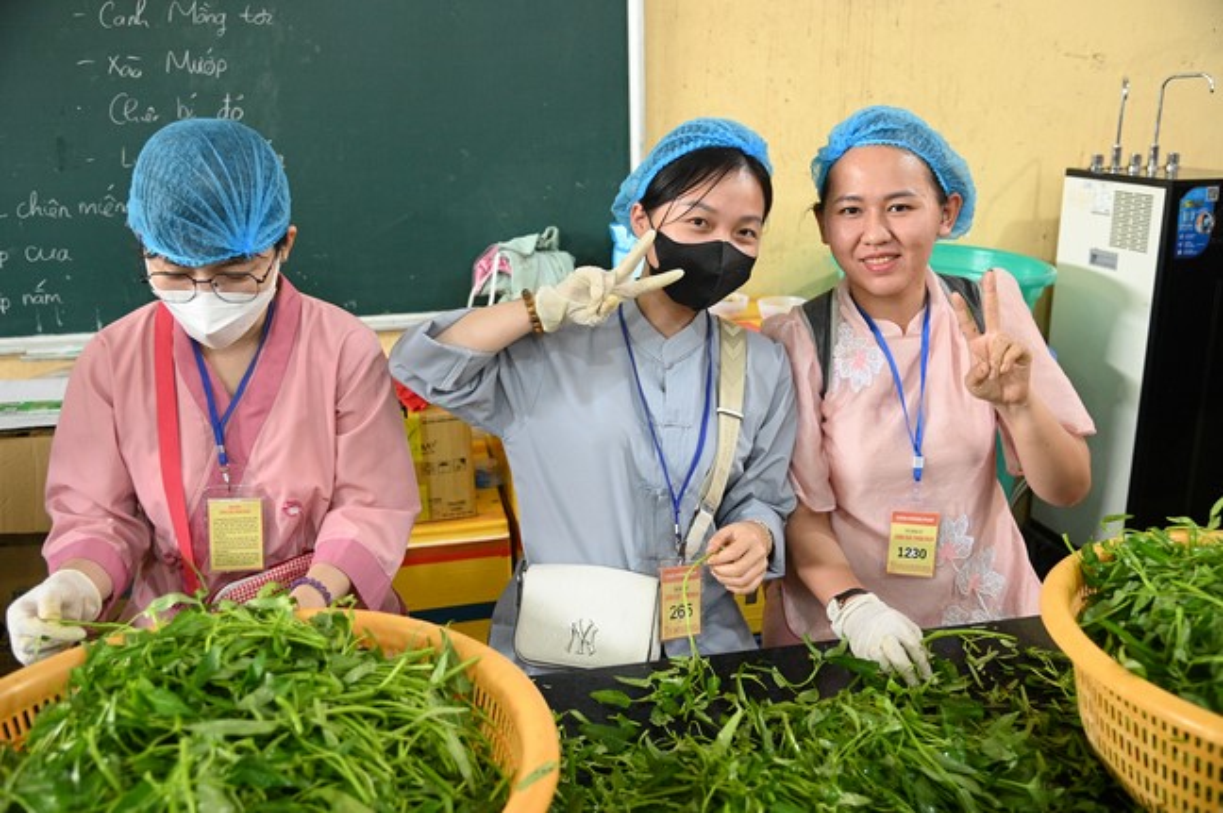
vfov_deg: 41.1
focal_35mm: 32
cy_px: 406
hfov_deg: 58.8
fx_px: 1086
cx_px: 612
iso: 6400
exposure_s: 1/160
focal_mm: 32
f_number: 4
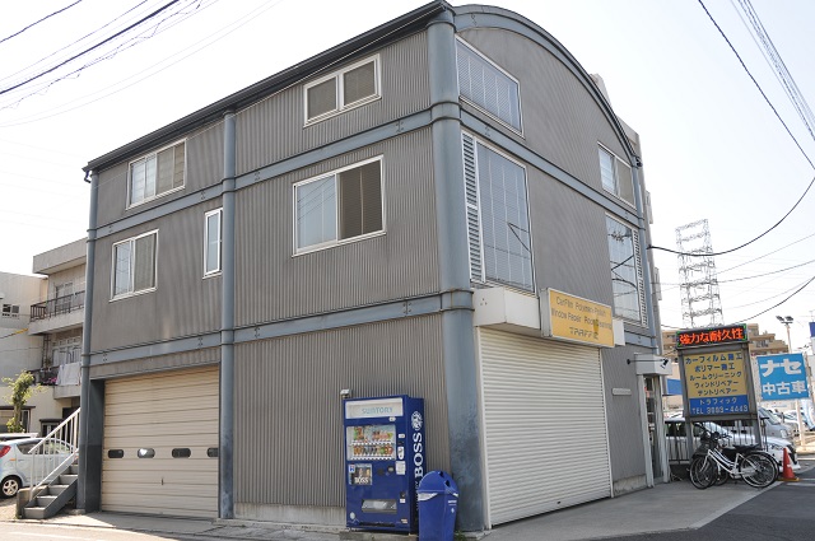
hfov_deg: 62.0
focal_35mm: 30
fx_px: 678
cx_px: 408
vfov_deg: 43.5
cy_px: 270
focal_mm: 20
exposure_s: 1/200
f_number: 7.1
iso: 200
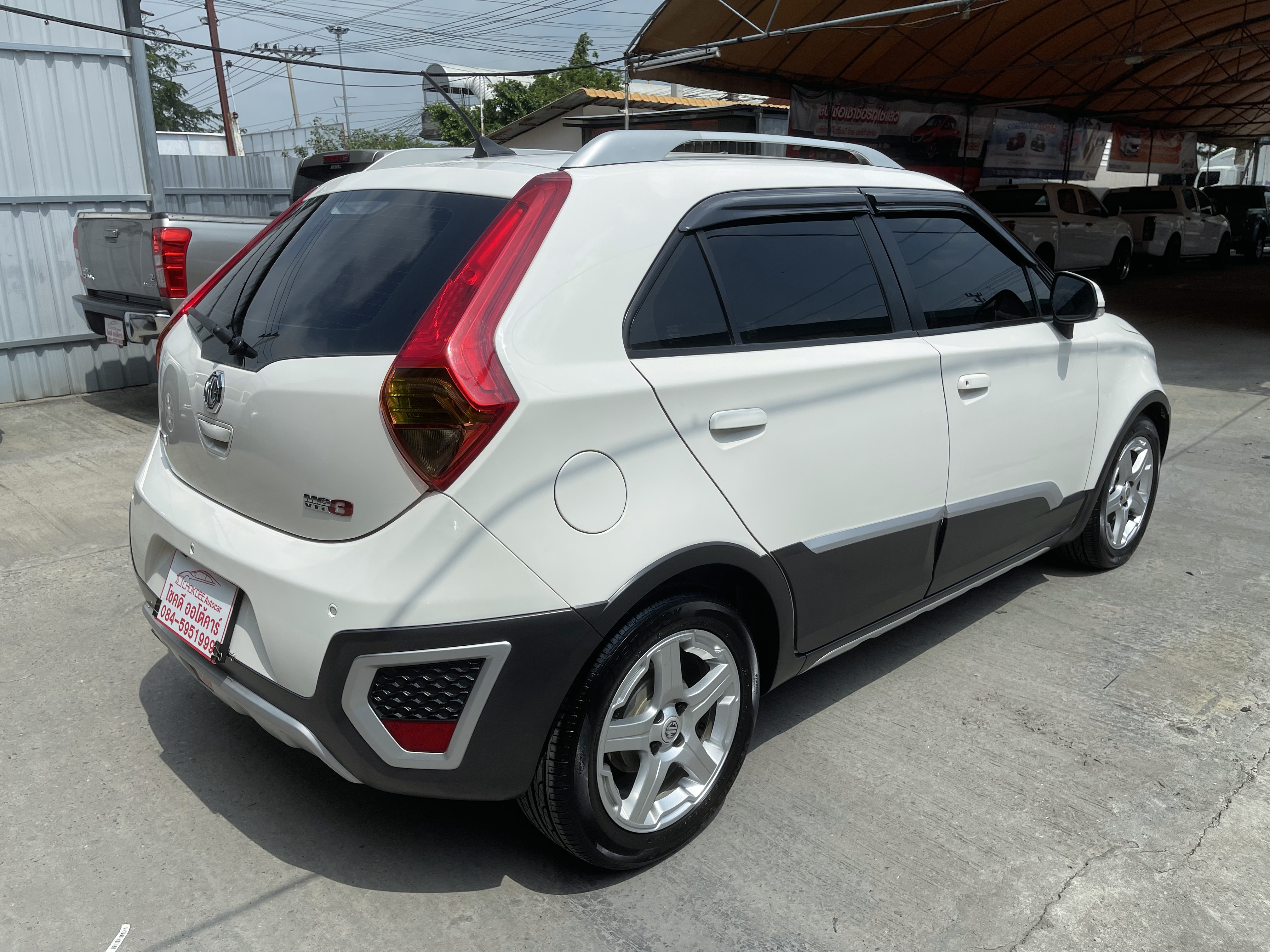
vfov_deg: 54.9
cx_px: 635
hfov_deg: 69.4
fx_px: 917
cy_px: 476
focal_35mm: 25
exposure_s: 1/7407
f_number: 1.6
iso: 32
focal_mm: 5.1
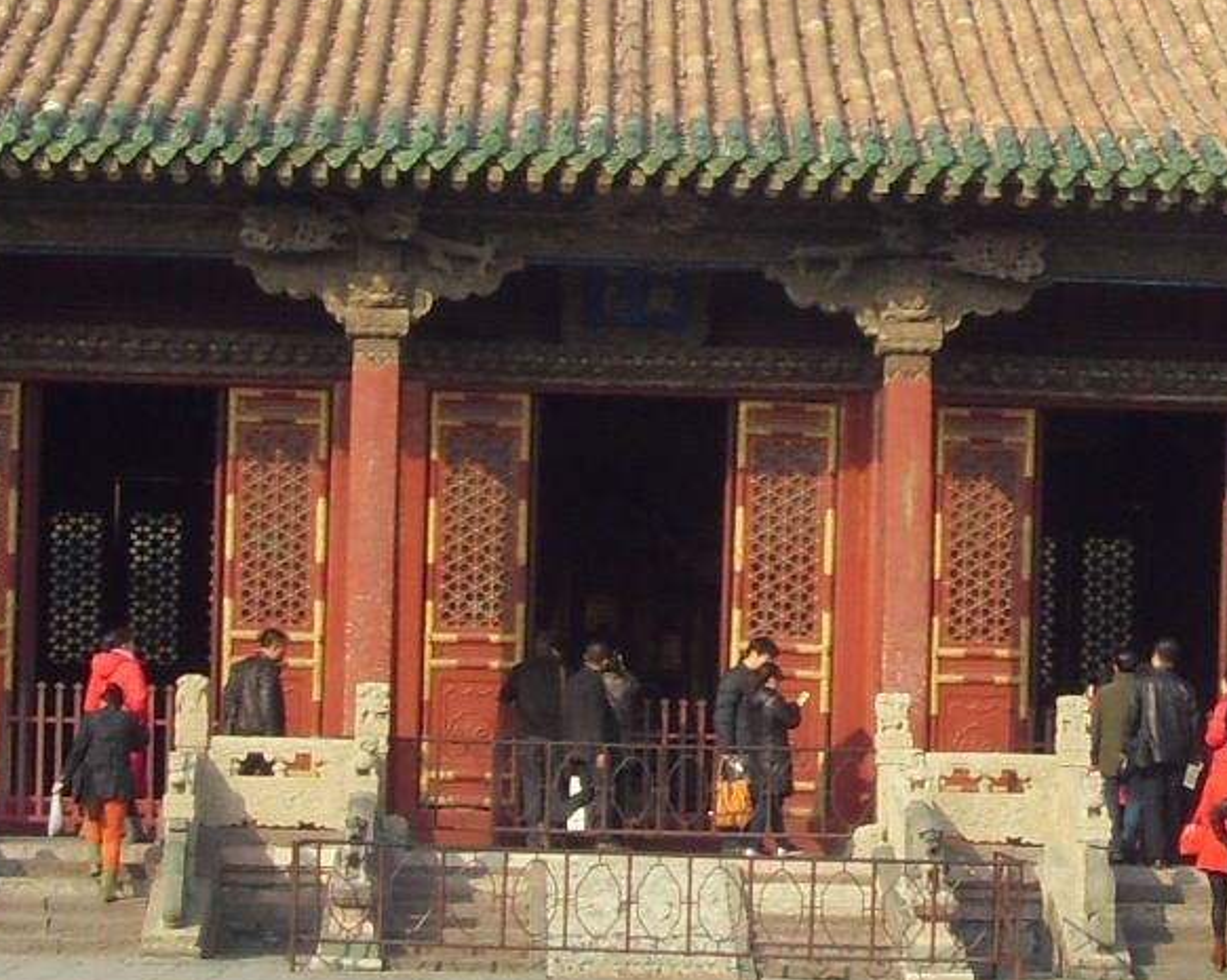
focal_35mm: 134
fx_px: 4864
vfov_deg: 11.5
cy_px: 438
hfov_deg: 14.4
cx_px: 681
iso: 80
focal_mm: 6.6
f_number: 6.2
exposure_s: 1/125
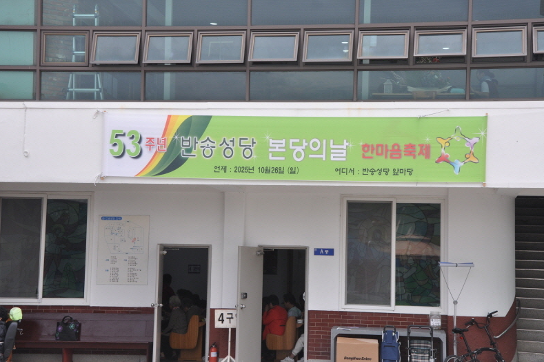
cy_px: 183
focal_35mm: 76
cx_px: 272
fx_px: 1147
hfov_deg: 26.7
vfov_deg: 17.9
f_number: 10
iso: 200
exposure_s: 1/100
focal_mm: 50
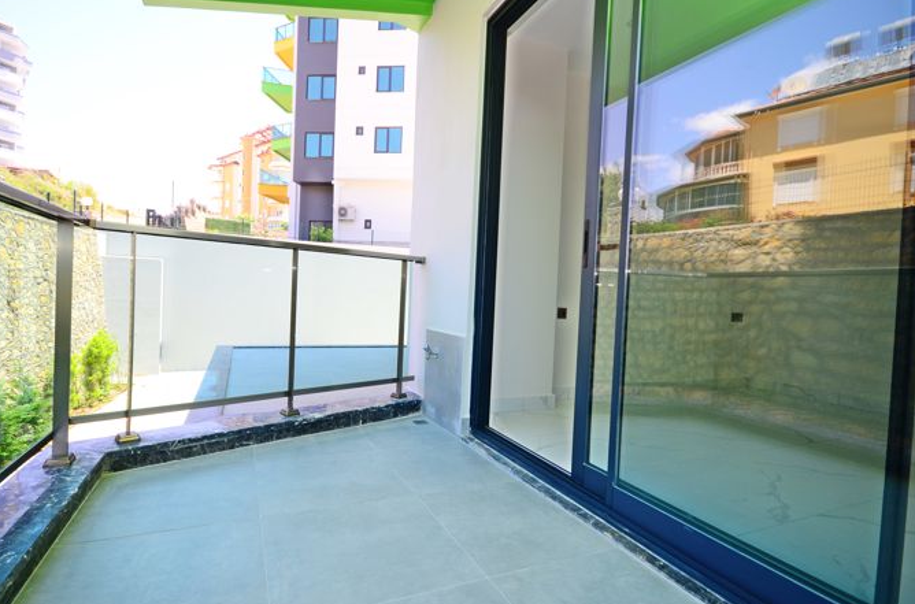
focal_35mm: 19
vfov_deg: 64.2
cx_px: 444
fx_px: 481
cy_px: 297
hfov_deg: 87.1
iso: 320
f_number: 7.1
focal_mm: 12
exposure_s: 1/250
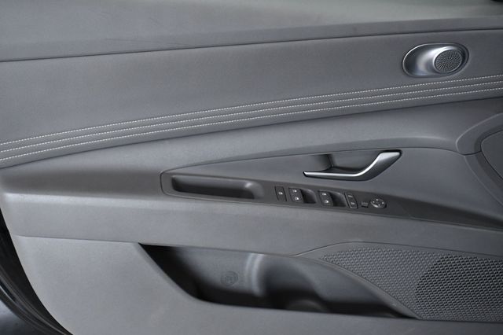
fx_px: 1005
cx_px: 252
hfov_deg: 28.1
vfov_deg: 18.9
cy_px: 168
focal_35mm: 72
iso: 2500
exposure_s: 1/250
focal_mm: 48
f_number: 8
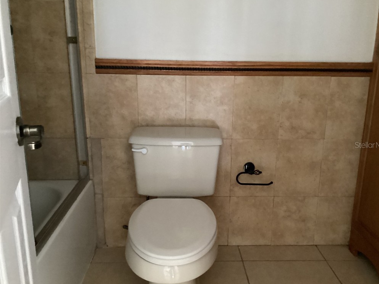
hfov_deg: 56.8
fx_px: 350
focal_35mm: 32
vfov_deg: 44.2
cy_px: 145
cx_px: 195
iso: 640
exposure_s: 1/20
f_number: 2.4
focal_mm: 3.3
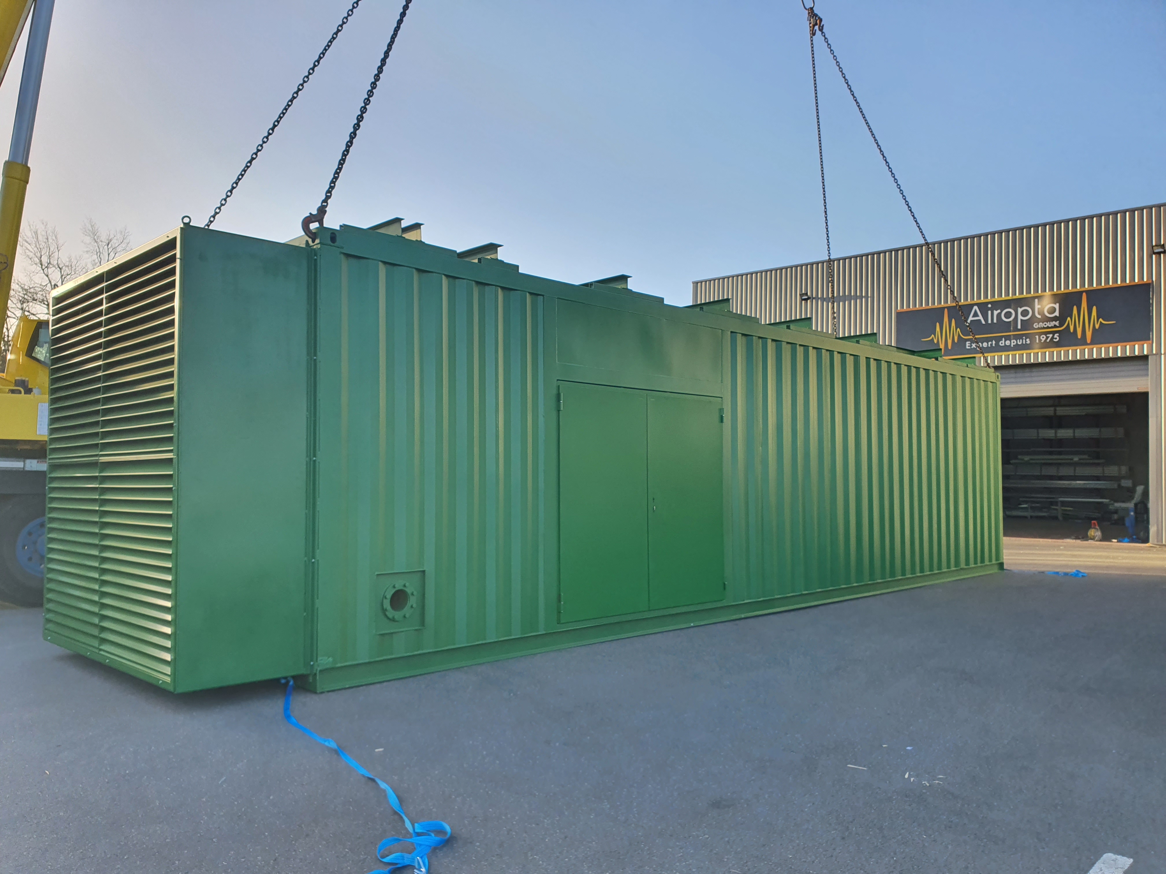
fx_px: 876
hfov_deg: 67.3
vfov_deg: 53.1
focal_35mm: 26
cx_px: 583
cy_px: 437
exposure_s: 1/600
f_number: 2.4
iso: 50
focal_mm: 4.3
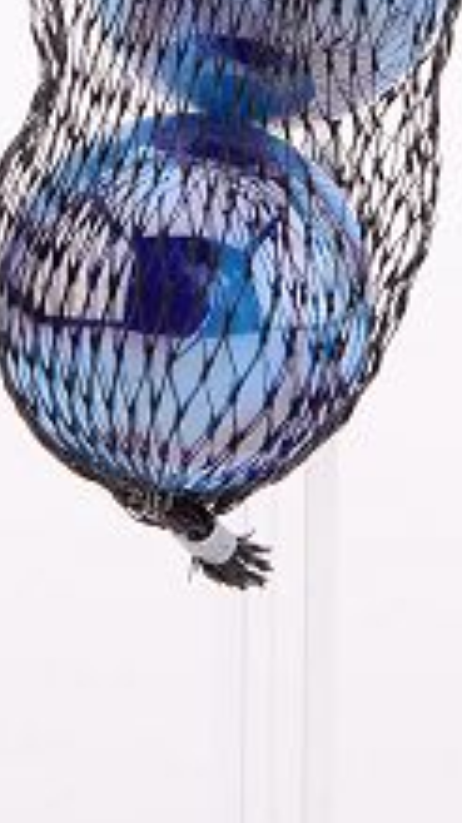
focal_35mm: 343
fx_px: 7479
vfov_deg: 6.3
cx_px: 316
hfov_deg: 3.5
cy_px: -150
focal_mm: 60
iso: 100
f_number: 14
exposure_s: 1/125
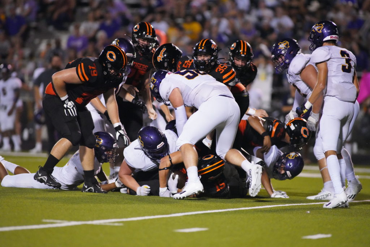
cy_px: 124
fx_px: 3084
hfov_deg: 6.9
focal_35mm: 300
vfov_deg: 4.6
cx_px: 185
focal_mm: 300
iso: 12800
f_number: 2.8
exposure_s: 1/800
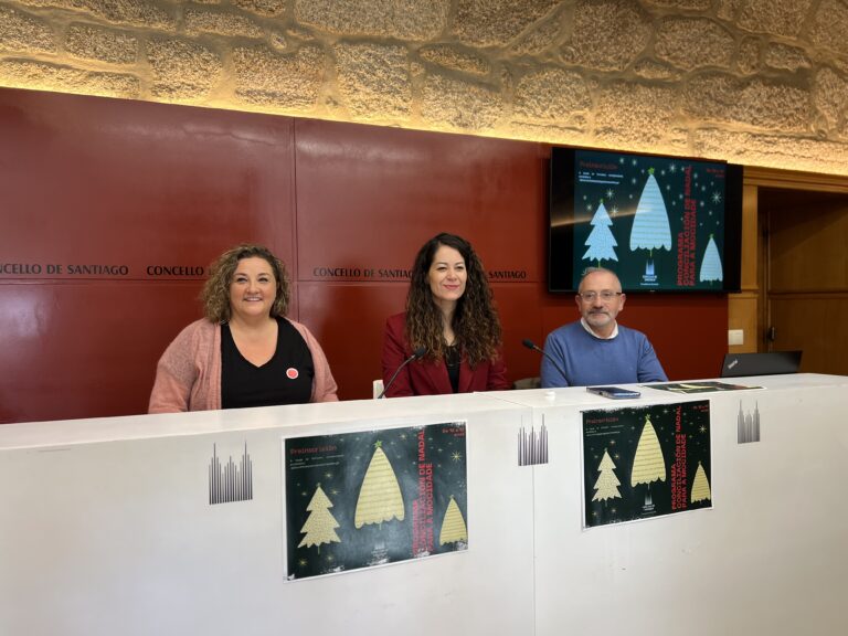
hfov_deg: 67.3
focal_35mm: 26
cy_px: 318
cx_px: 424
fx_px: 637
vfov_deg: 53.1
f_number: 1.5
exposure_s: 1/100
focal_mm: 5.7
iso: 100
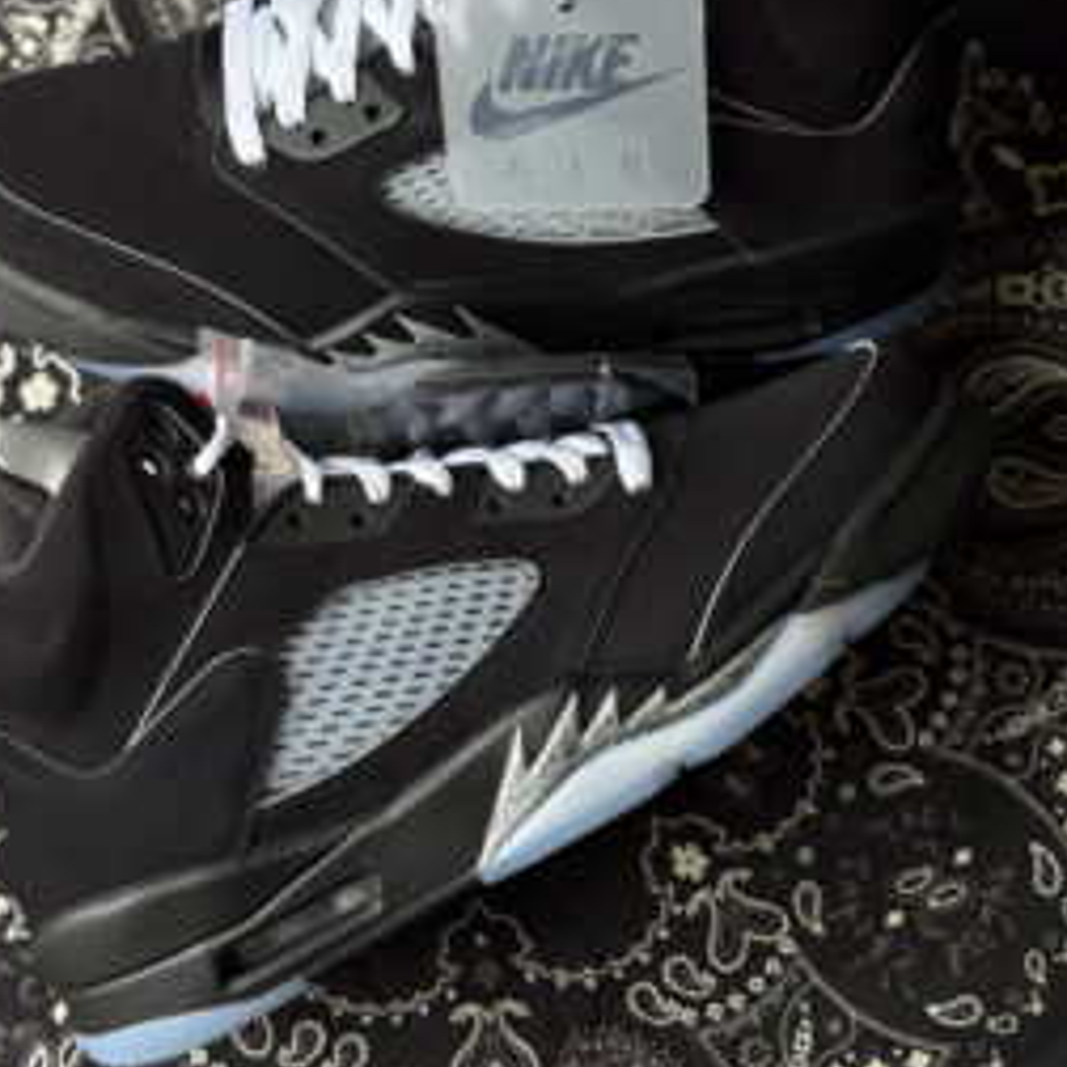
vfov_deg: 23.5
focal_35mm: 73
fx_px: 2546
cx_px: 440
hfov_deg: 23.6
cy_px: 339
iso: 32
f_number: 1.6
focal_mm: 5.96
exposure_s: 1/293
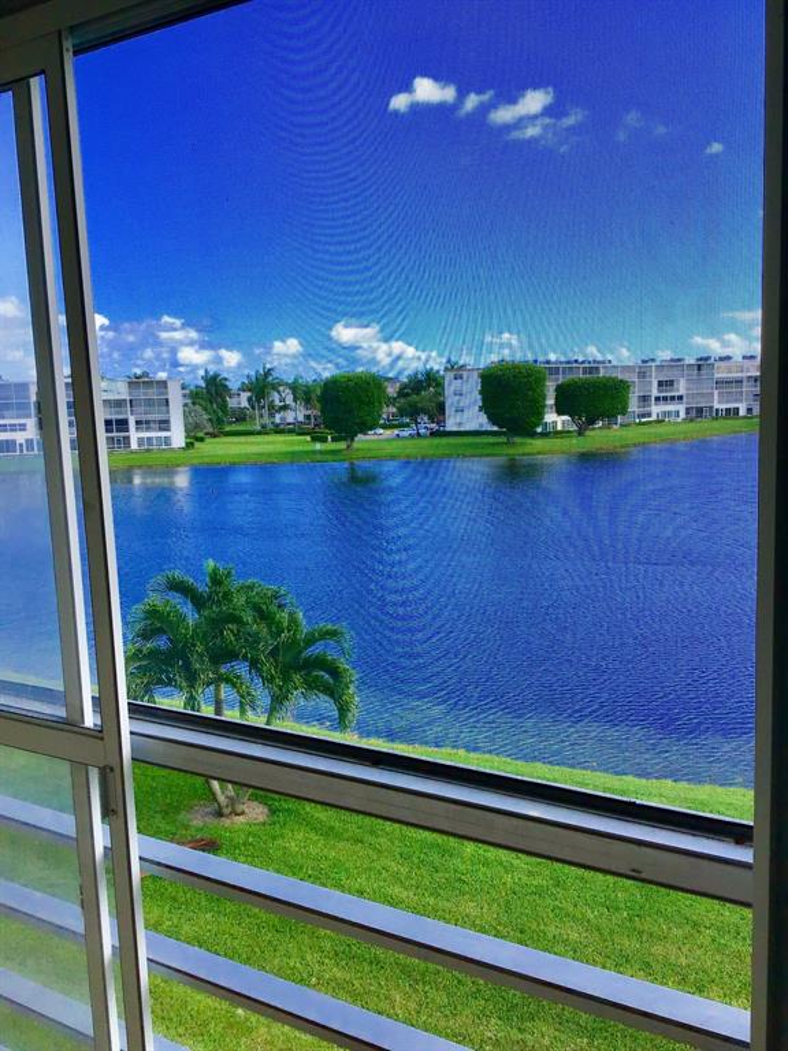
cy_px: 526
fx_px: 941
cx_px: 394
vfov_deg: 58.4
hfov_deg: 45.4
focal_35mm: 31
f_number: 2.4
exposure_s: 1/566
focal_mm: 3.3
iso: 25
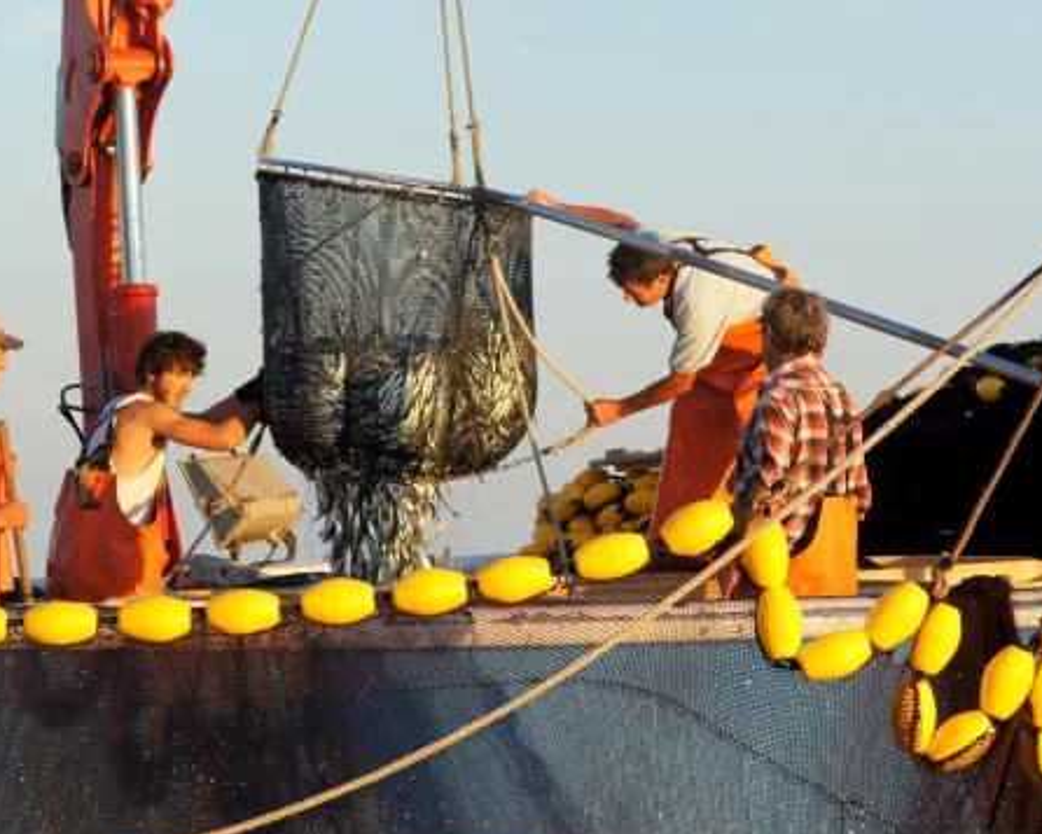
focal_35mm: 180
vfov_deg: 8.6
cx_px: 425
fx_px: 5546
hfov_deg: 10.7
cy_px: 401
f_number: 5.6
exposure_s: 1/160
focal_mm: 75
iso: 100
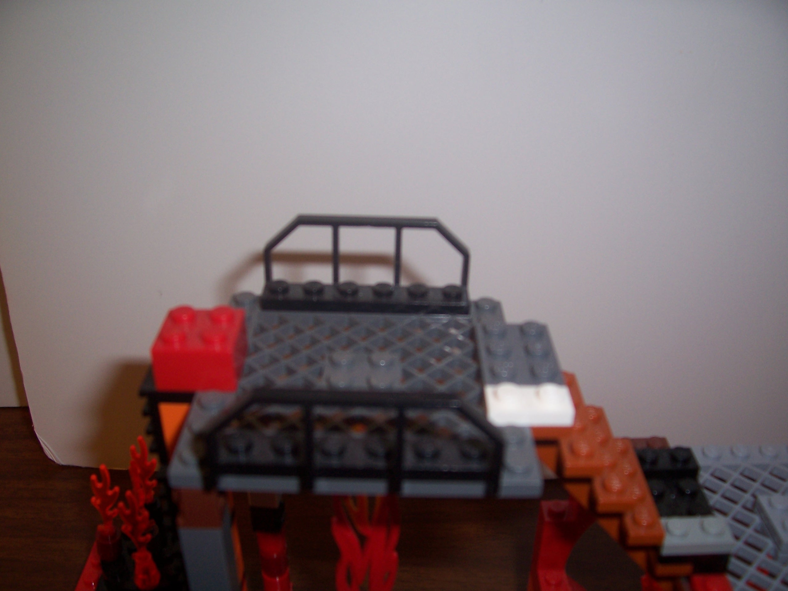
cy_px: 296
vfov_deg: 41.8
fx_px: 774
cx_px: 394
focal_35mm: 34
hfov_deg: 54.0
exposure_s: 1/60
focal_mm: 5.6
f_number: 2.7
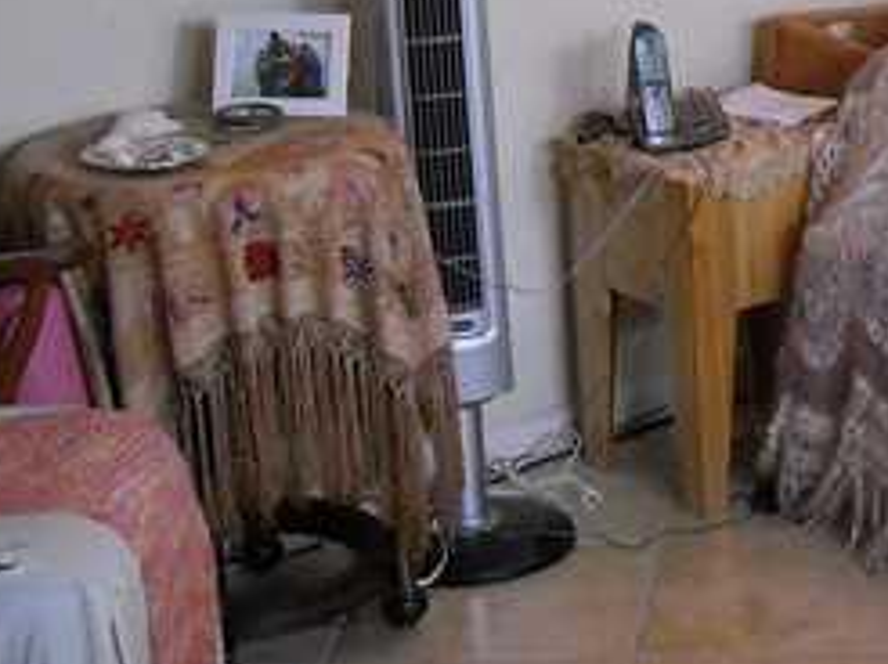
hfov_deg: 16.6
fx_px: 2922
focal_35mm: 114
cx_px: 1040
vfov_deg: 12.7
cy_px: -101
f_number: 2.8
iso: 351
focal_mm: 5.7
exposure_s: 1/60
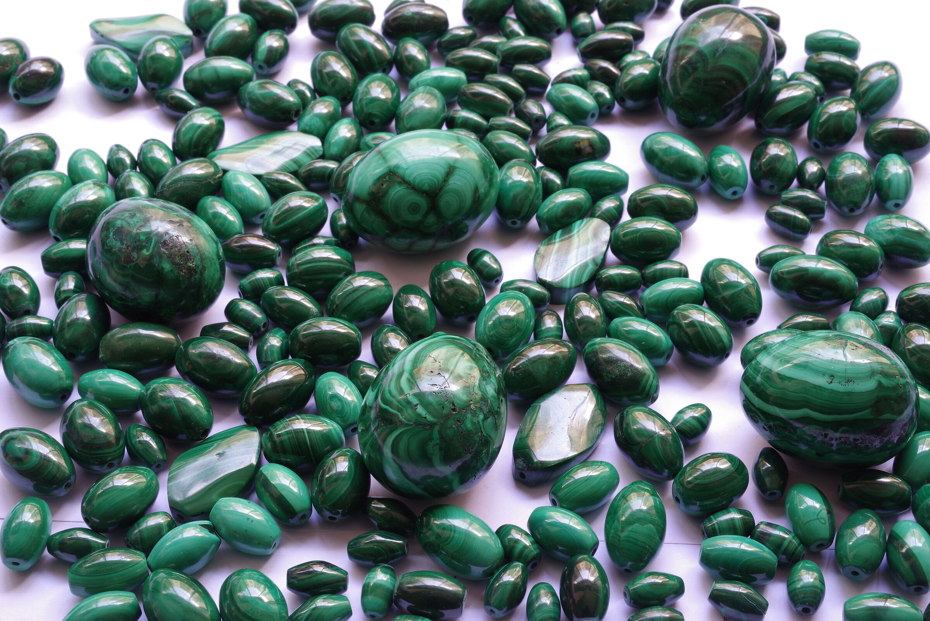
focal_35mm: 50
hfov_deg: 39.6
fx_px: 1292
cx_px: 465
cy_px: 310
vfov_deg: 27.0
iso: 100
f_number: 32
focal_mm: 50
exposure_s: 6
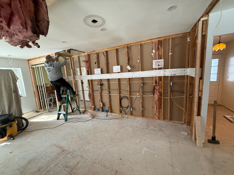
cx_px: 117
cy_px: 88
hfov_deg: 102.1
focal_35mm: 14
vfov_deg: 85.7
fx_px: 95
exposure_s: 1/99
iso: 320
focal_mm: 2.22
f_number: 2.2
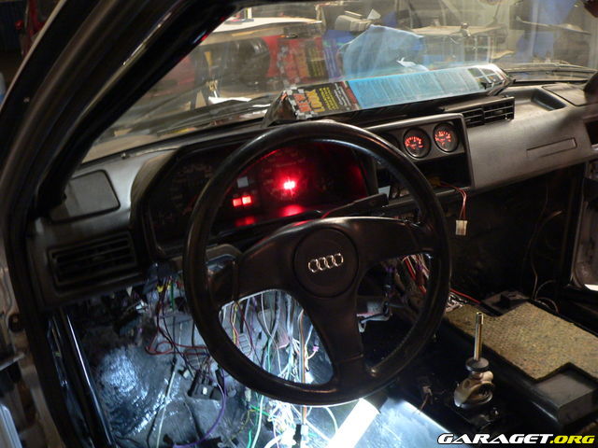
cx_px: 299
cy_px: 224
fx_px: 622
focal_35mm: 36
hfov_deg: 51.4
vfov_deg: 39.7
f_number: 2.8
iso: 200
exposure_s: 1/4
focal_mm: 6
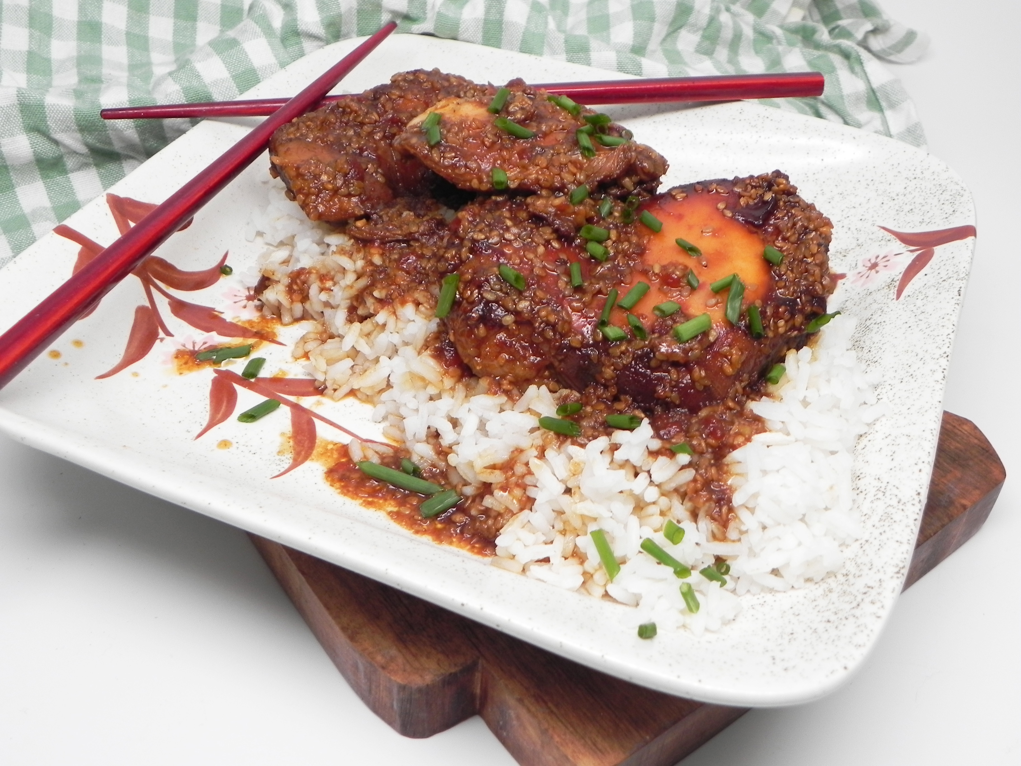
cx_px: 510
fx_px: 1091
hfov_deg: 50.1
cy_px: 383
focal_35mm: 37
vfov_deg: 38.7
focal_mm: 6.6
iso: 160
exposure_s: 1/38.1
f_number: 3.2
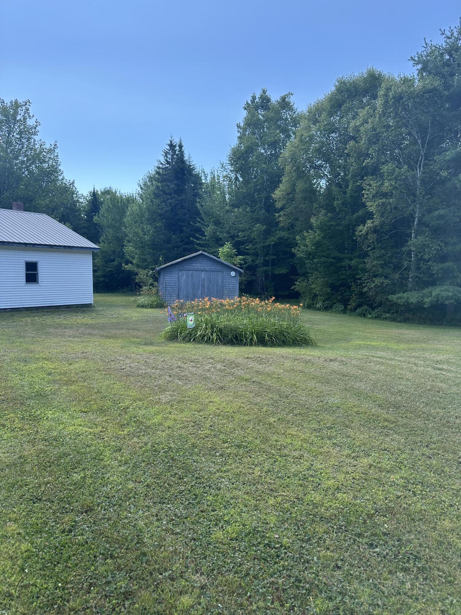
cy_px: 308
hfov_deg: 56.8
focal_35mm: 24
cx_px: 230
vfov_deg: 71.6
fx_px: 426
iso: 80
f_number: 1.78
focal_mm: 6.86
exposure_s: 1/1072
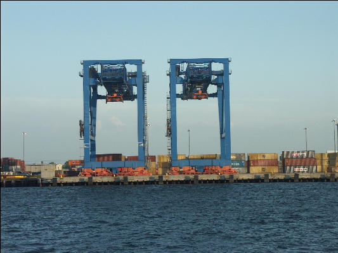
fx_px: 986
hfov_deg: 19.4
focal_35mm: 101
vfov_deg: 14.7
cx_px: 169
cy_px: 126
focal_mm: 25.05
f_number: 6.3
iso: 100
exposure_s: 1/250
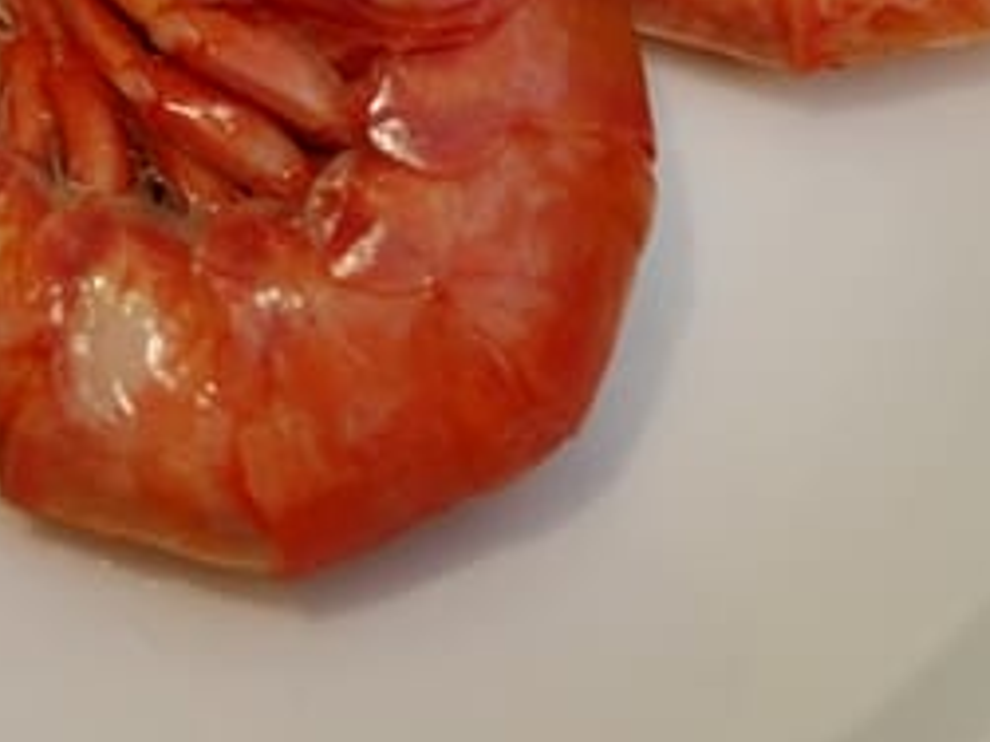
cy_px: -126
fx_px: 2430
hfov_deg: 22.7
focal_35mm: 85
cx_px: 177
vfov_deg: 16.7
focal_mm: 16
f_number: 3.9
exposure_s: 1/80
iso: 1600
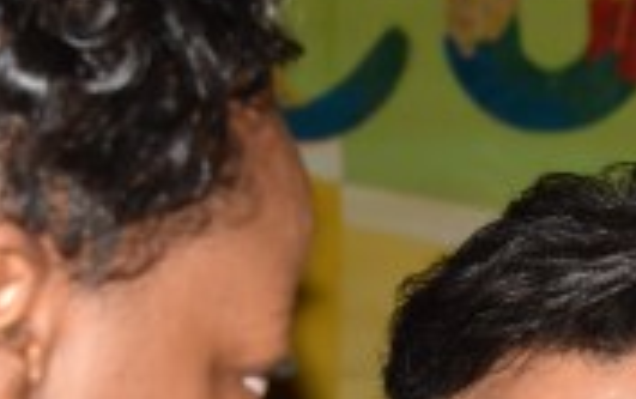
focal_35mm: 231
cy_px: 708
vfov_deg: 5.6
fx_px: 4008
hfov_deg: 9.0
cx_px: 580
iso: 800
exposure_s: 1/200
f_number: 5.6
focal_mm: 42
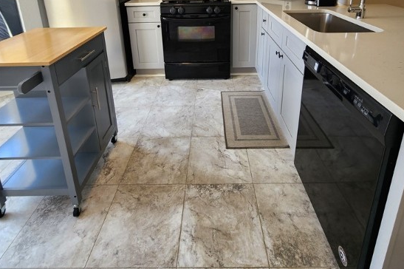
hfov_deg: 86.9
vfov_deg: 56.2
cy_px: 30
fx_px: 213
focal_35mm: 19
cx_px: 209
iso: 50
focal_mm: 2.2
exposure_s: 1/60
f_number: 2.2
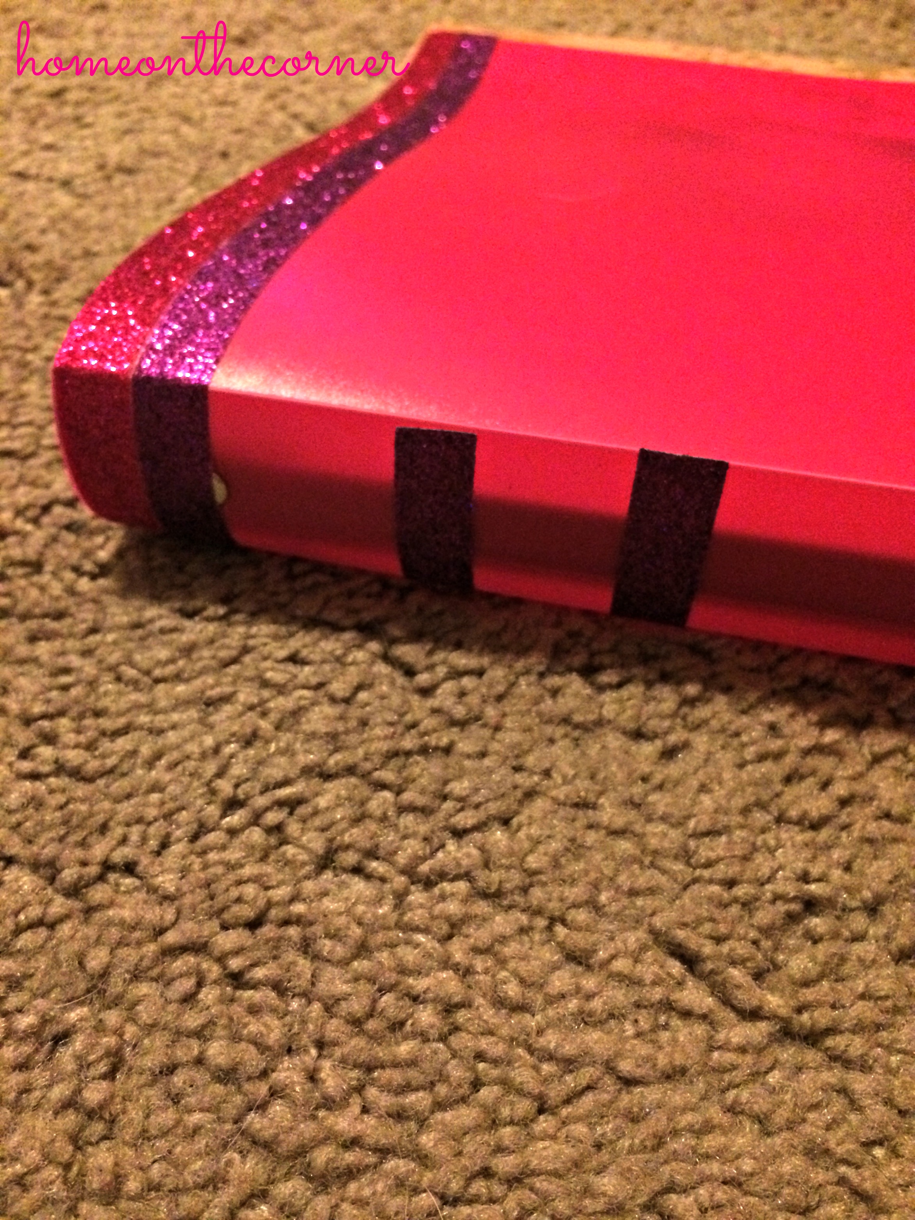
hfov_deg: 48.2
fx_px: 1022
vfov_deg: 61.7
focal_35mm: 29
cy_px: 610
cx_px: 458
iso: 640
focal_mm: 4.15
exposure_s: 1/15
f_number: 2.2
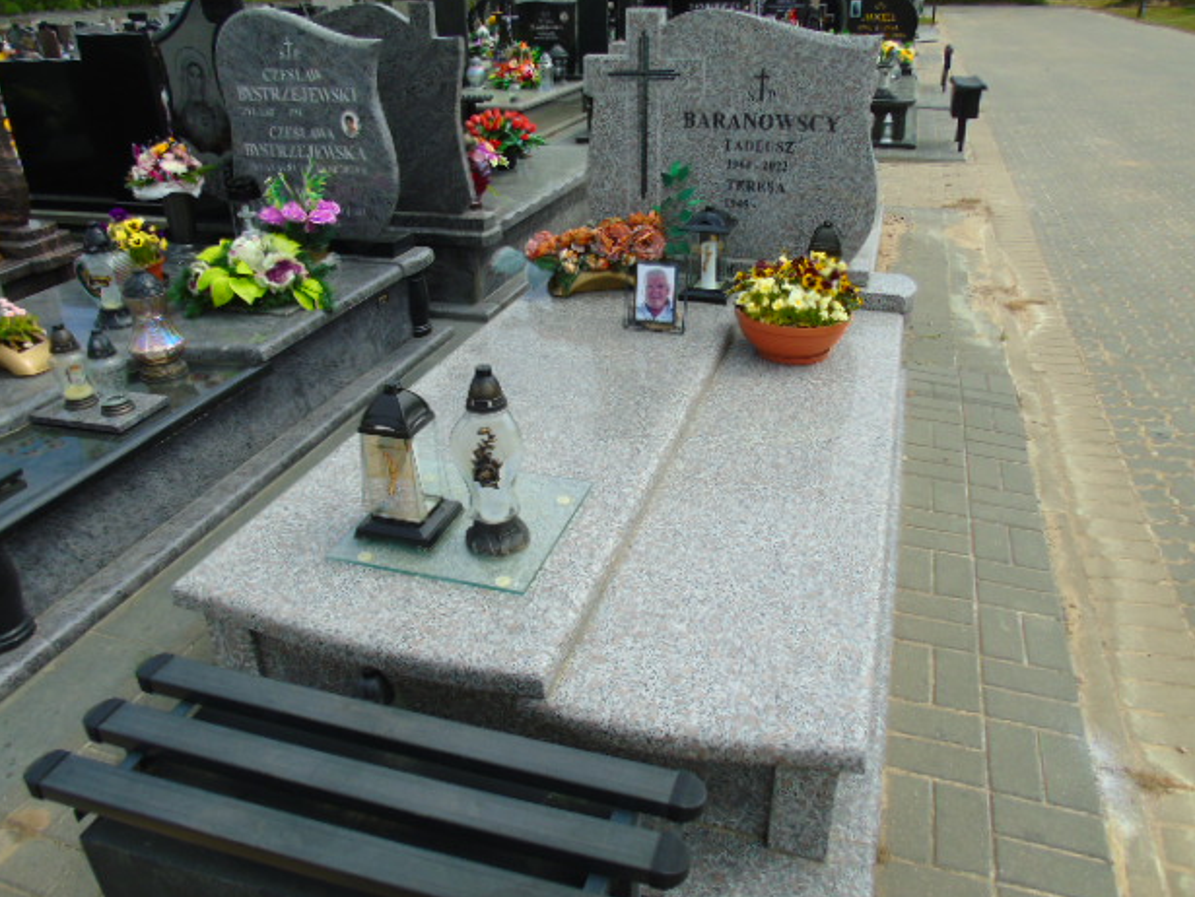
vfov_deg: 53.1
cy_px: 437
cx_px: 606
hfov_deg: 67.3
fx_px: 898
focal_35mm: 26
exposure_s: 1/1000
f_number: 3.4
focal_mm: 4.4
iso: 80
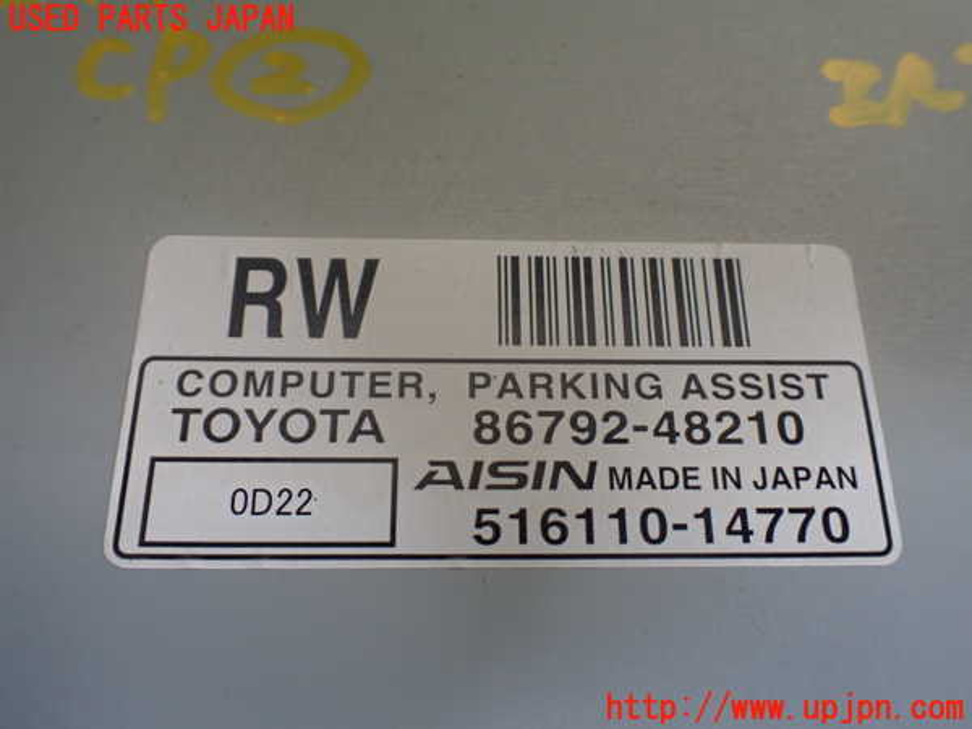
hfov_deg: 60.0
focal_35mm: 30
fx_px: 842
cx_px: 486
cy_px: 364
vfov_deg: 46.8
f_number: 2.3
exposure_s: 1/125
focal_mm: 5.4
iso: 200
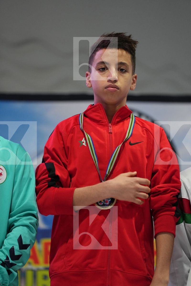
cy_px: 143
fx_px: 1568
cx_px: 96
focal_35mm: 197
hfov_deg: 7.0
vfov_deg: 10.4
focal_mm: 197
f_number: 2.8
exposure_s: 1/250
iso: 2000
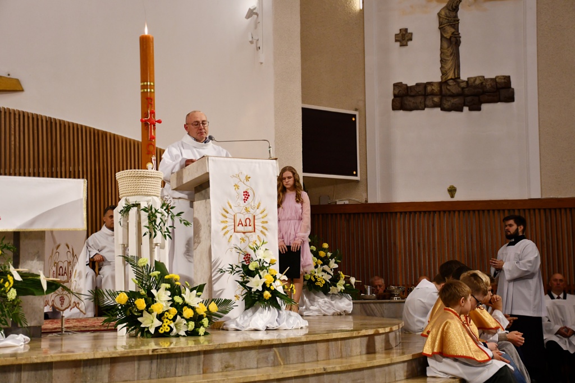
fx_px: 1006
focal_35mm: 63
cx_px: 288
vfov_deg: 21.6
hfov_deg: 31.9
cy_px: 192
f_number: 4.5
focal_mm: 42
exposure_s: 1/125
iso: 1400
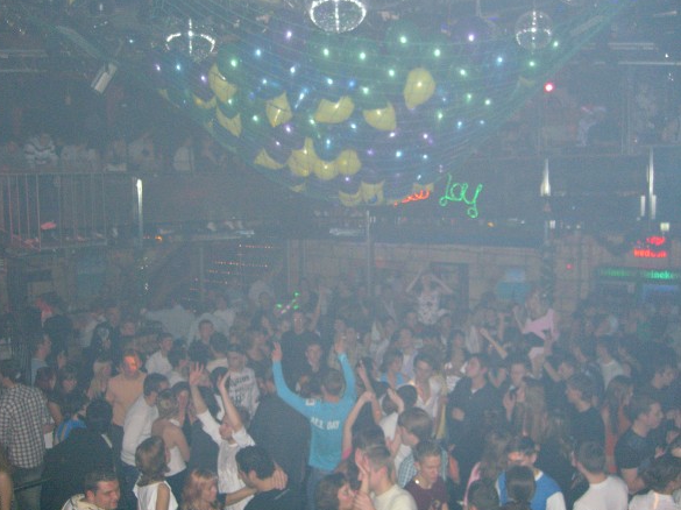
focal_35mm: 39
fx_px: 767
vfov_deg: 36.8
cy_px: 258
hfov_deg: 47.9
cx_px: 334
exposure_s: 1/60
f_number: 2.8
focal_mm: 7.9
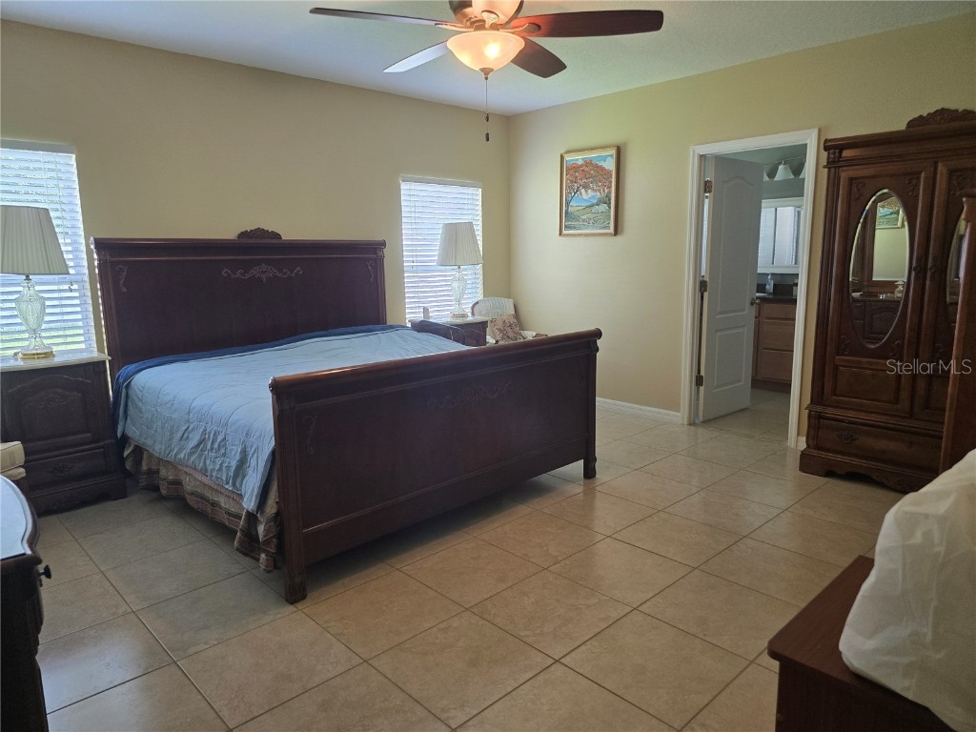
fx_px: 648
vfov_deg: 58.9
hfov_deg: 73.9
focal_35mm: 23
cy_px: 366
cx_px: 488
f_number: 1.7
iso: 250
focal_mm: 6.3
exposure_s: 1/120
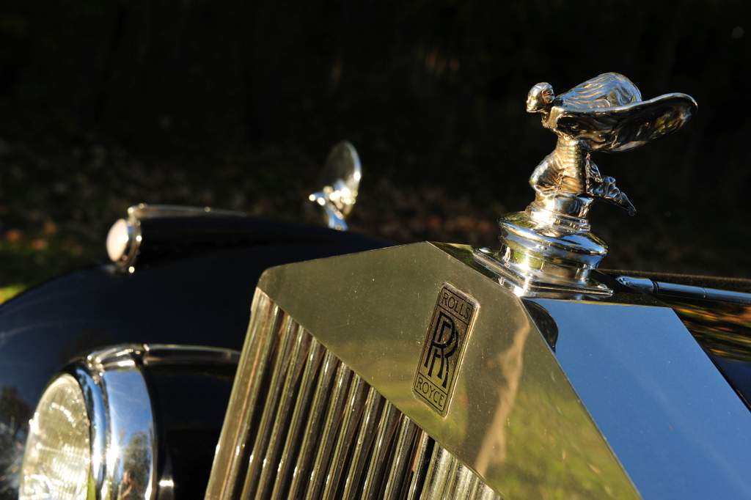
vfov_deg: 20.0
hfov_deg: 29.7
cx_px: 376
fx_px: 1418
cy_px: 250
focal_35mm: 68
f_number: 9
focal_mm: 68
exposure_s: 1/200
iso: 400
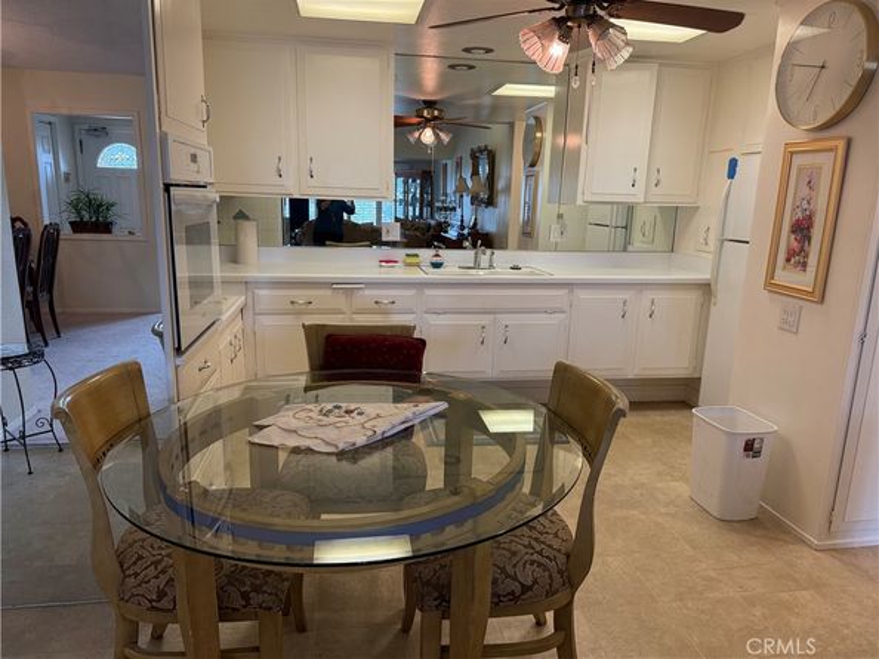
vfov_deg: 56.8
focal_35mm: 24
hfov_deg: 71.6
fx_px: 609
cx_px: 440
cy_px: 330
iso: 160
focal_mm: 6.76
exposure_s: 1/120
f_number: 1.78
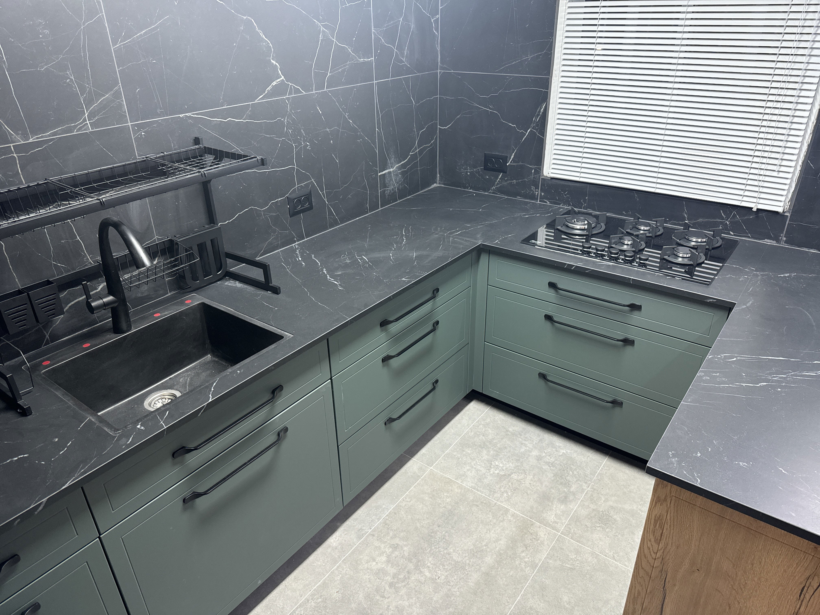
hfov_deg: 71.6
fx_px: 569
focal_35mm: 24
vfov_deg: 56.8
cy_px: 308
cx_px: 410
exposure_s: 1/52
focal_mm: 6.86
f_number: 1.78
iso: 250
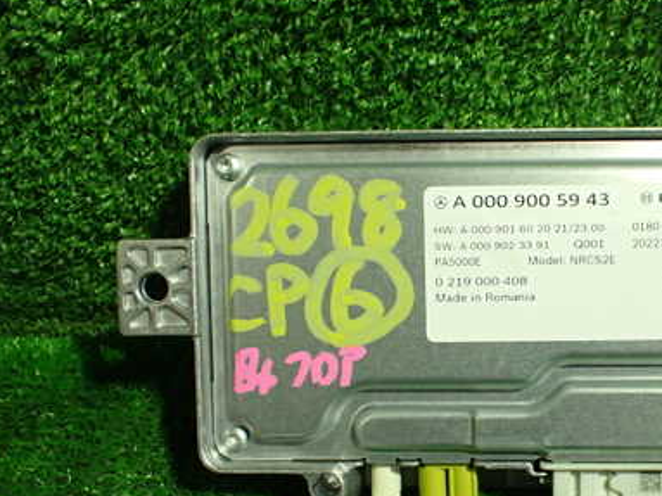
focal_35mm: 47
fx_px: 899
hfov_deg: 39.3
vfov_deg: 30.7
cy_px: 321
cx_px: 503
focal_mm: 5.4
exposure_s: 1/125
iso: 640
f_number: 2.3
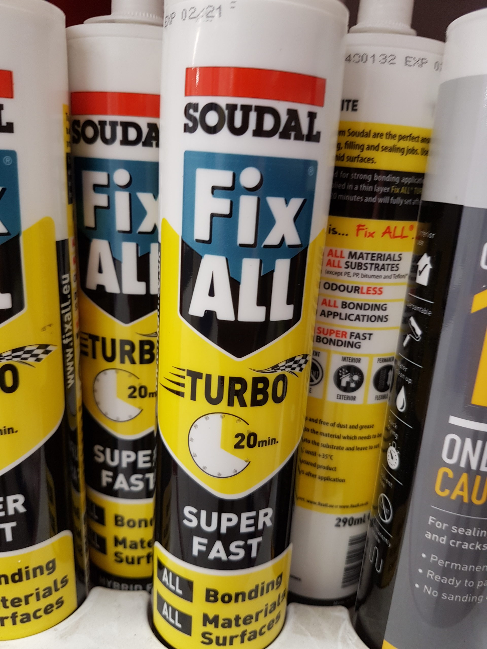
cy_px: 324
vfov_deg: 67.3
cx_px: 244
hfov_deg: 53.1
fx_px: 488
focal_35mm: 26
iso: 80
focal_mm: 4.2
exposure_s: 1/50
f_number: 1.7
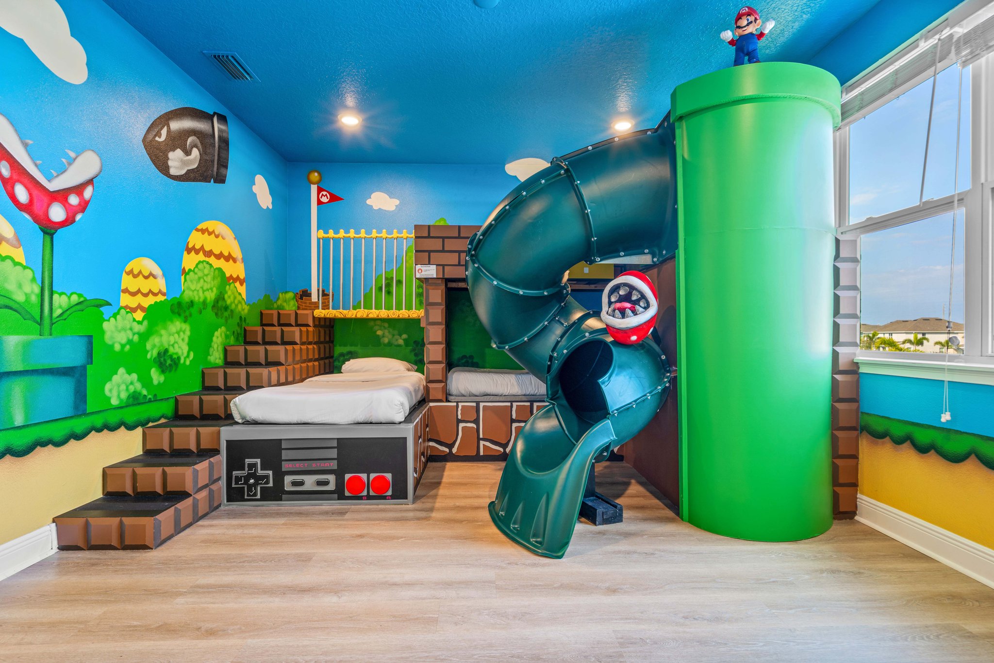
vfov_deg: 67.4
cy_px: 332
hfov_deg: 90.0
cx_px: 497
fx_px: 497
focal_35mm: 18
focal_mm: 18
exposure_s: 1.6
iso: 50
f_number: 9
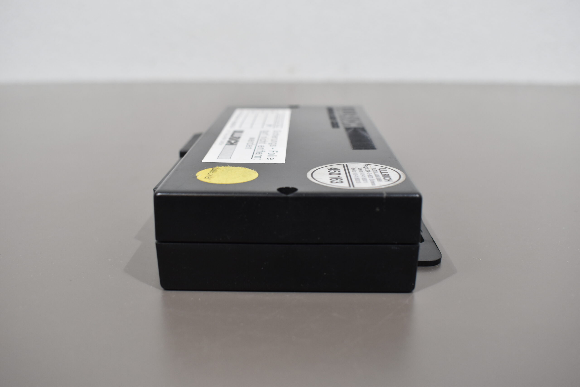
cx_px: 290
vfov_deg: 36.9
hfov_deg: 53.1
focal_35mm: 36
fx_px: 580
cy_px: 194
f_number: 5.6
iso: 450
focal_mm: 24
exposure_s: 1/60
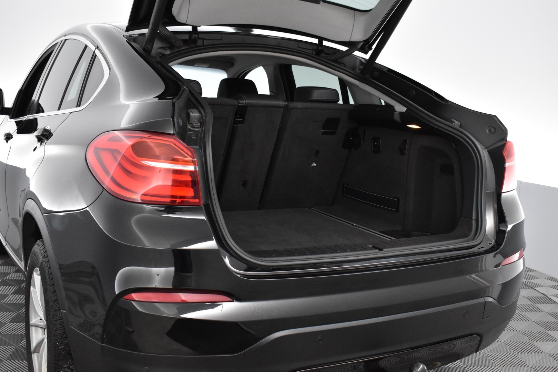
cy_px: 186
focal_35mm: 39
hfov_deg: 49.5
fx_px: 605
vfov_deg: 34.2
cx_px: 279
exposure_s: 1/100
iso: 3200
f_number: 5
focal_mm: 26
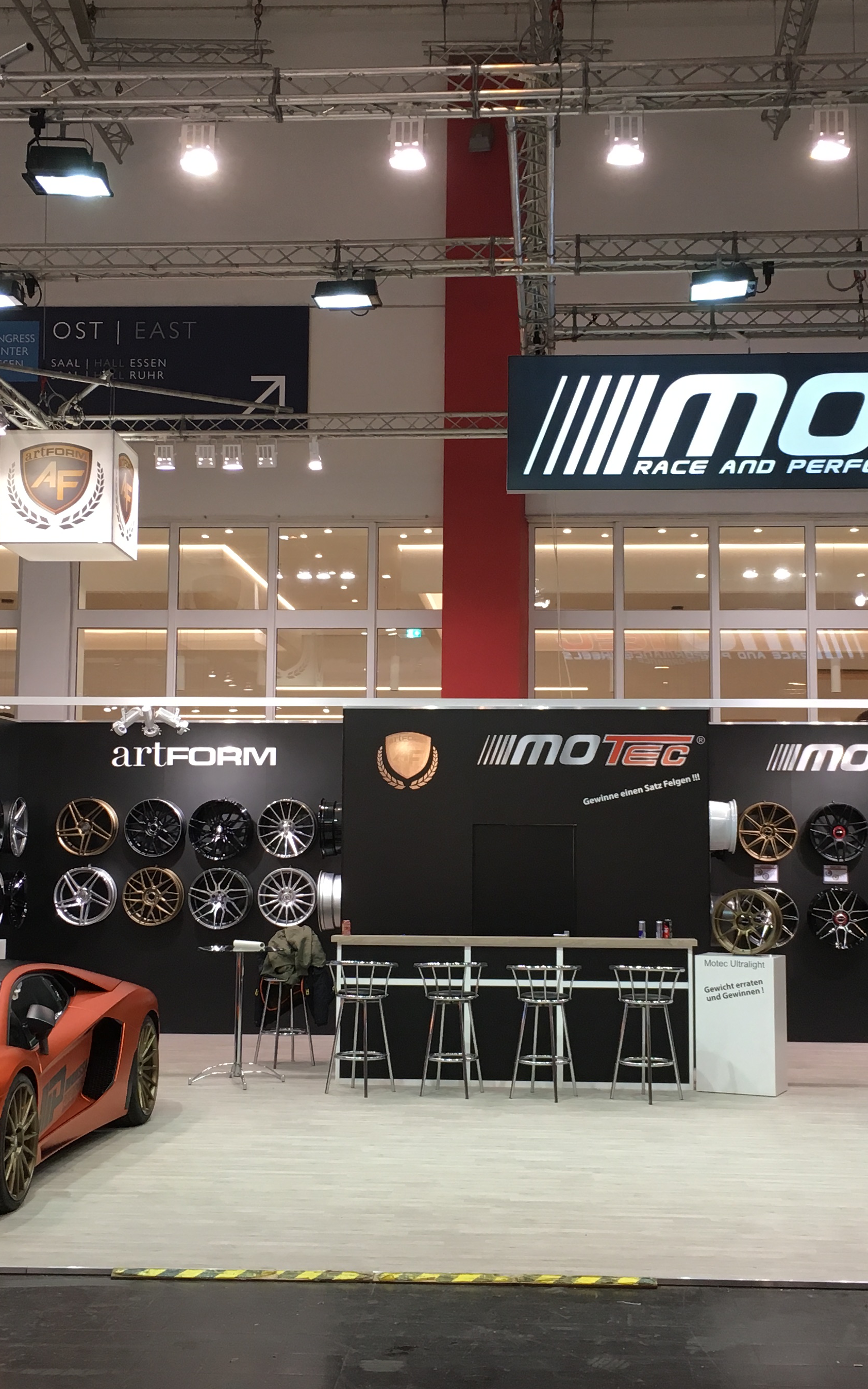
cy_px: 666
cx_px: 447
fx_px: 1741
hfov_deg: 28.0
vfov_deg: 43.5
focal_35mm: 46
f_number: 2.2
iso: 32
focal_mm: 4.15
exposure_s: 1/33
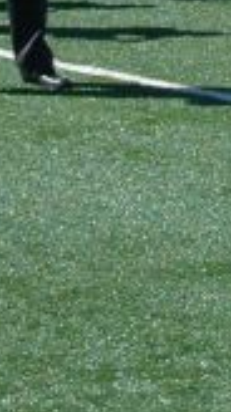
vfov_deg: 7.7
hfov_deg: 4.4
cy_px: -251
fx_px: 2990
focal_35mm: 274
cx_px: 442
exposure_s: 1/320
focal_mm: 28
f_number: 9
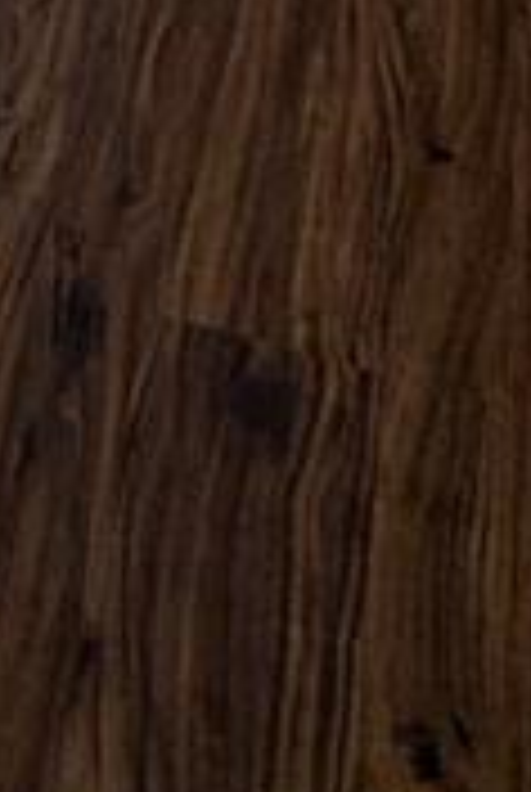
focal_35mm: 99
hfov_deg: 13.3
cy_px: -1485
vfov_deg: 12.0
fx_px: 2182
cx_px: -194
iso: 64
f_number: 2.2
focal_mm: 2.22
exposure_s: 1/120
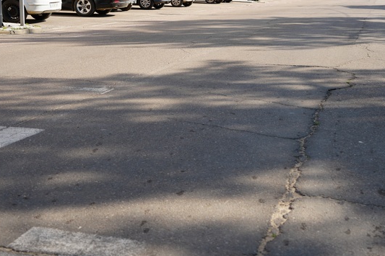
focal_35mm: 57
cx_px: 220
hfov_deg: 35.0
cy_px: 100
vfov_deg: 23.7
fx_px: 609
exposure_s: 1/400
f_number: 5
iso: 100
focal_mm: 38
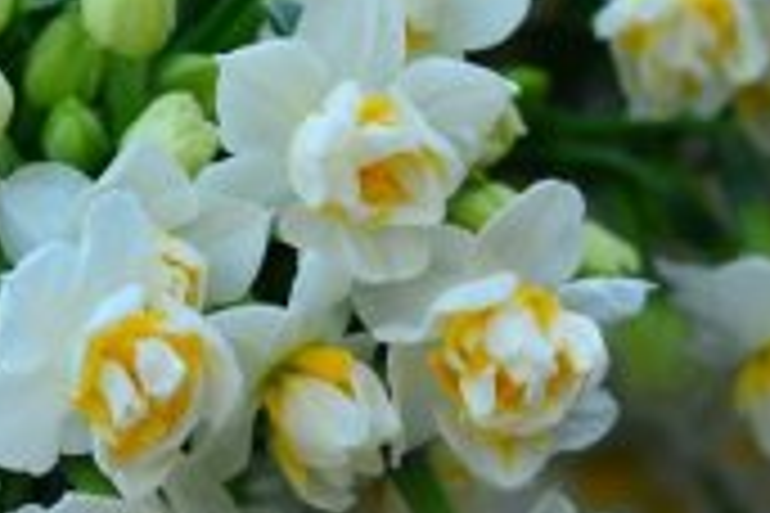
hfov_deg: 4.9
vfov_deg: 3.2
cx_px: 599
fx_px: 9047
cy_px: 148
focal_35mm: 423
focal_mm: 105
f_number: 4.5
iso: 400
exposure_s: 1/320
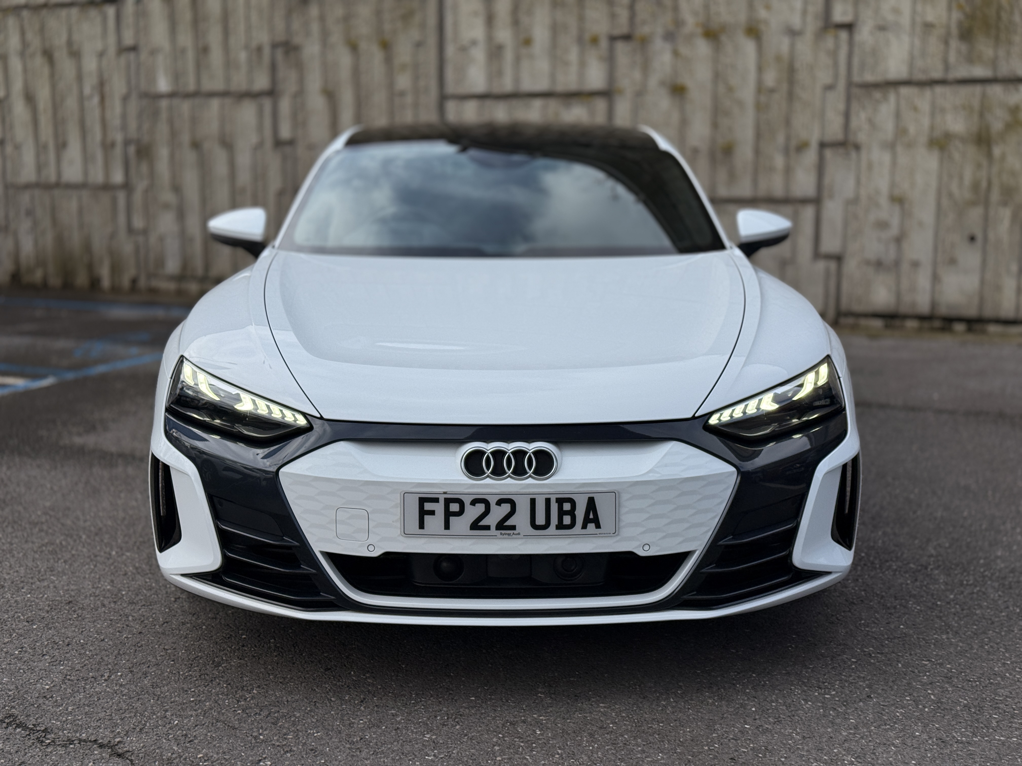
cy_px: 383
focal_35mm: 48
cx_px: 511
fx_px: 1417
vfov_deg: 30.3
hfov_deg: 39.7
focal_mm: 6.76
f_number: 1.78
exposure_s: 1/3226
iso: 64
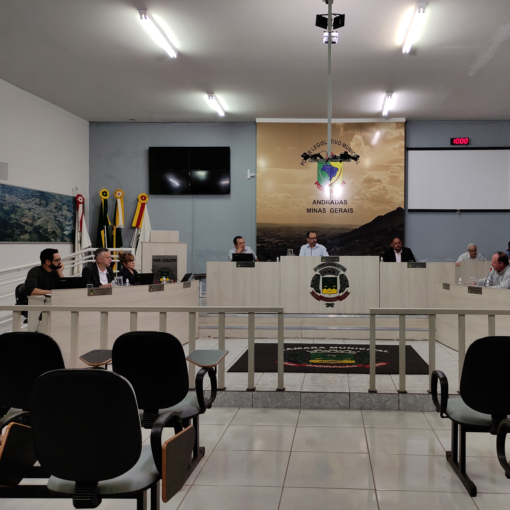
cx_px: 315
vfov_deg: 54.0
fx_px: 500
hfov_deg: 53.5
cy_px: 252
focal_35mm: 30
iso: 112
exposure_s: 1/30
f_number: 1.89
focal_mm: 5.43
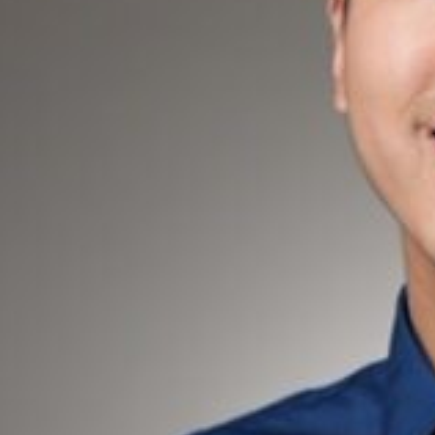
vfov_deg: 4.6
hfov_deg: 4.6
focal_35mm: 380
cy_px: 355
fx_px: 5403
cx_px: 537
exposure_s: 1/160
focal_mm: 110
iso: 400
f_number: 5.6
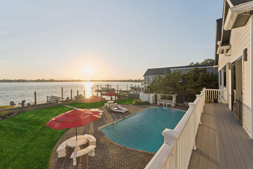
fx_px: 105
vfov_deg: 77.3
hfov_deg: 100.4
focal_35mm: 15
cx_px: 126
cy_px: 83
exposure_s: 1/80
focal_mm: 14
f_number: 11
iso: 100
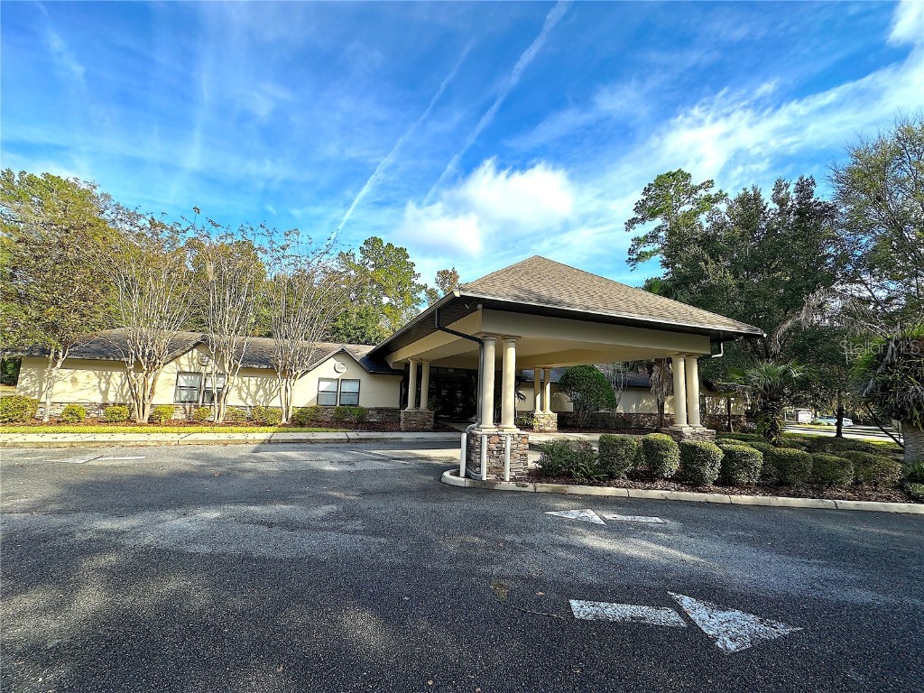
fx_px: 374
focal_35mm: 14
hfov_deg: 102.1
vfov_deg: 85.7
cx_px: 462
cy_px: 346
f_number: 2.2
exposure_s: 1/972
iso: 40
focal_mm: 2.22
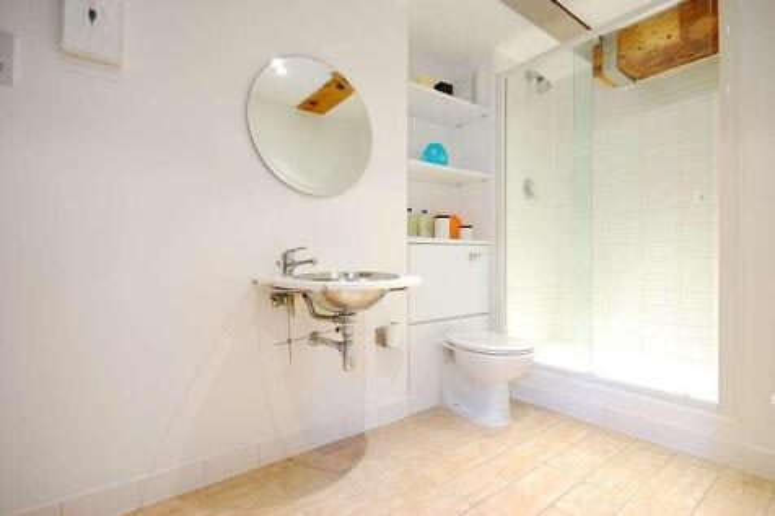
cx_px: 388
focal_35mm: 17
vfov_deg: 69.6
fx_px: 371
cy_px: 258
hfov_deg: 92.5
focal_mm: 11.5
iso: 320
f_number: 8
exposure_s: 1/2
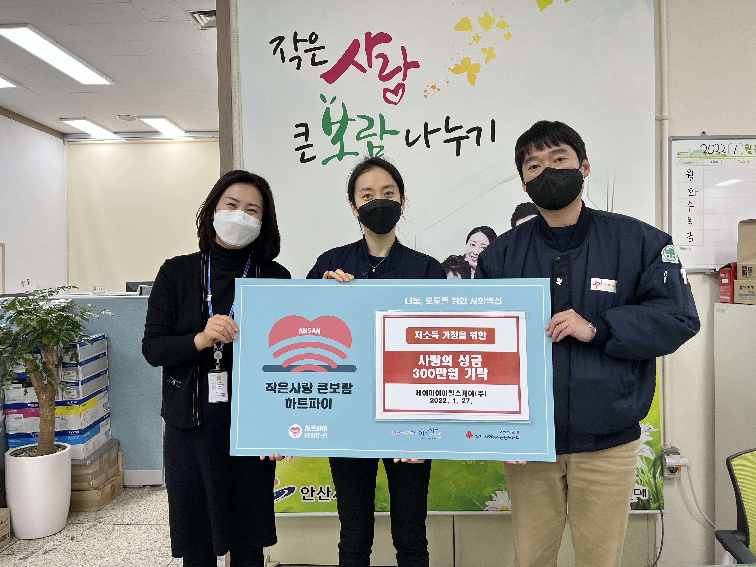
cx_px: 378
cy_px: 284
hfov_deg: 67.3
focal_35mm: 26
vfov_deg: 53.1
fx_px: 568
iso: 100
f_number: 1.6
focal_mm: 5.1
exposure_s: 1/120
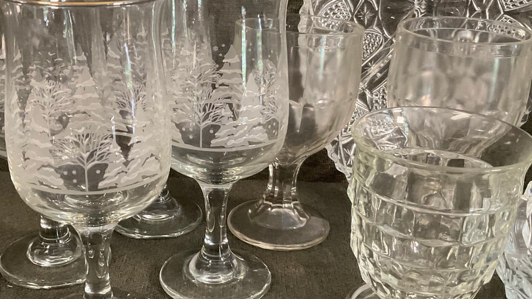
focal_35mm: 48
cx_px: 210
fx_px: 677
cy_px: 178
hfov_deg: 42.7
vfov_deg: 24.9
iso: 250
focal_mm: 3
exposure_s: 1/60
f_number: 1.8
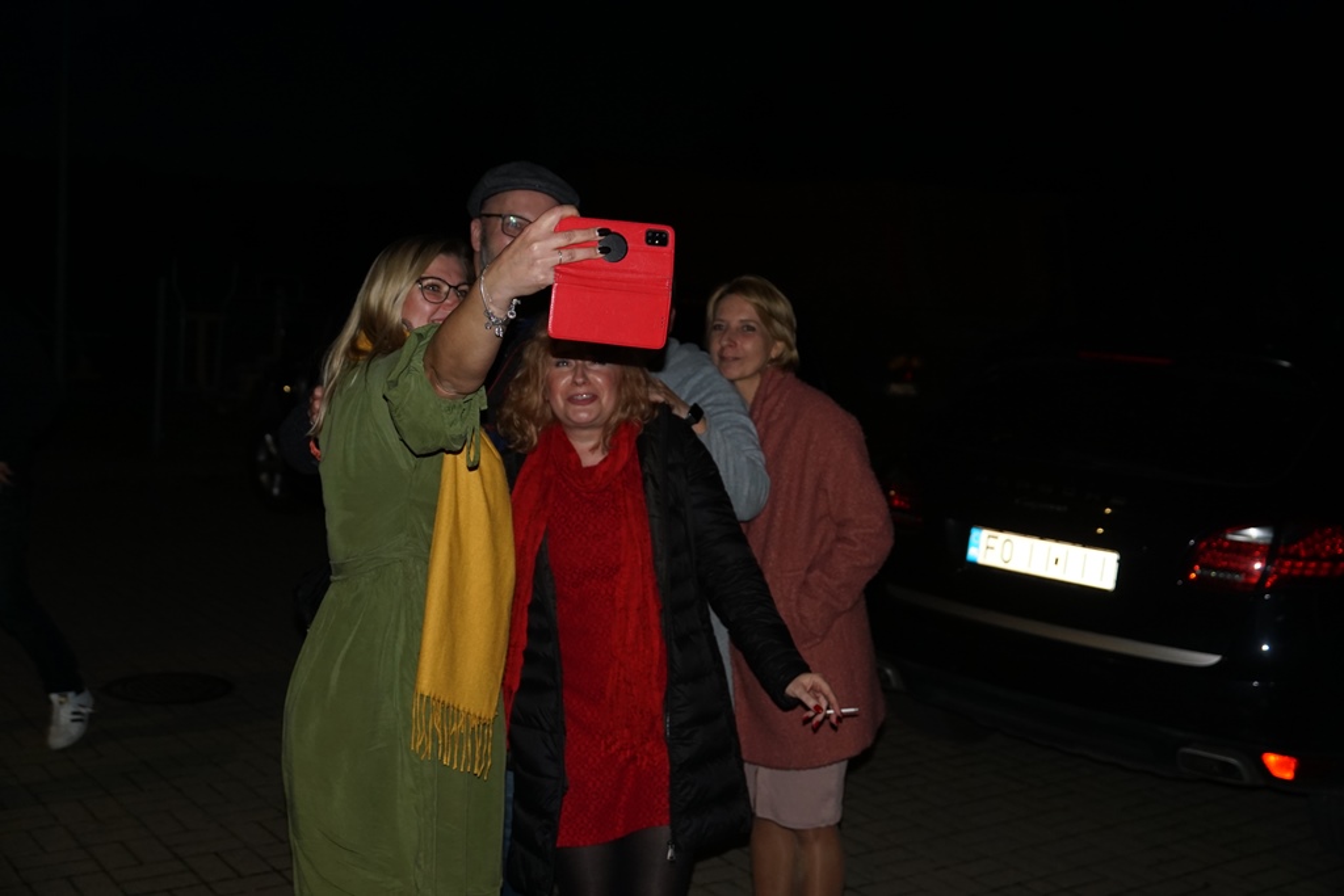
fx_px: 1456
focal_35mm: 39
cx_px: 672
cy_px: 448
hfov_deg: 49.5
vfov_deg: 34.2
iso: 500
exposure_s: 1/60
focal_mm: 26
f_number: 2.8
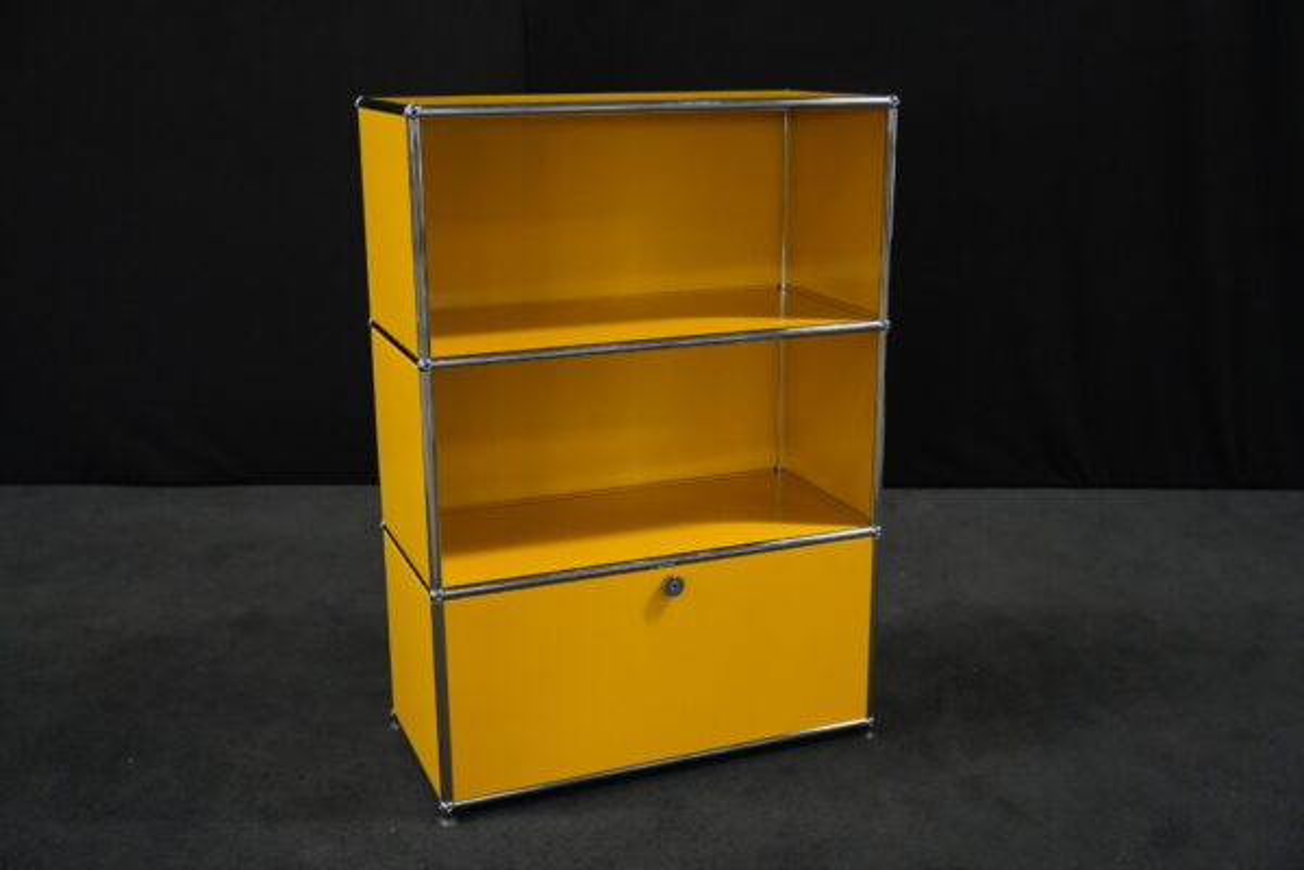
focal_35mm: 38
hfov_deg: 50.7
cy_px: 435
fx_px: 1376
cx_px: 652
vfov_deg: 35.1
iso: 10000
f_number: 4
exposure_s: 1/160
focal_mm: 38
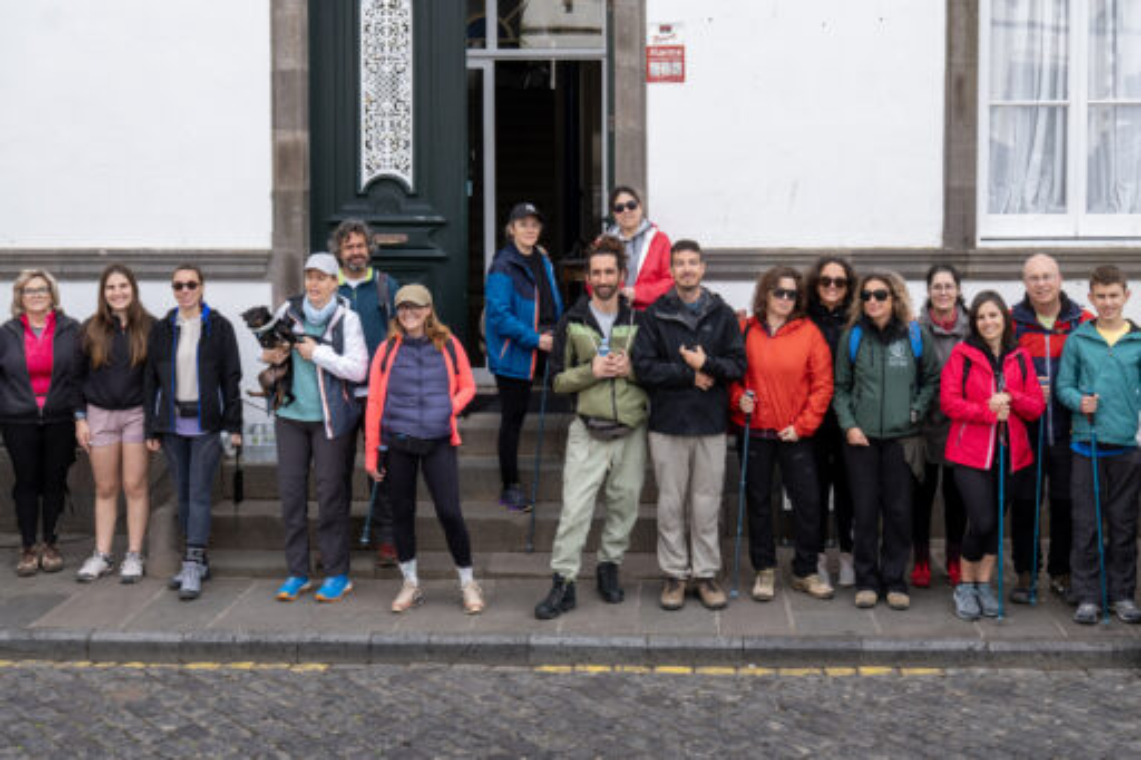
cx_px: 570
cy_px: 380
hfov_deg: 42.8
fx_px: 1457
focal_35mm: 46
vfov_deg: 29.2
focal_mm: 46
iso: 400
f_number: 7.1
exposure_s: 1/160
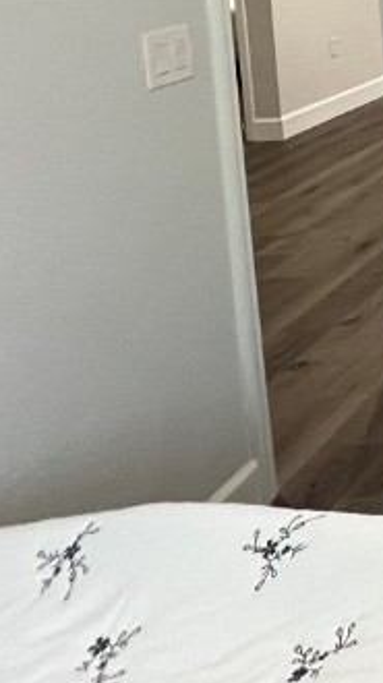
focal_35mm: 44
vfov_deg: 39.2
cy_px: -46
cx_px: 911
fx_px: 796
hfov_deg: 15.3
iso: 200
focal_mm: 1.57
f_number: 1.8
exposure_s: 1/60
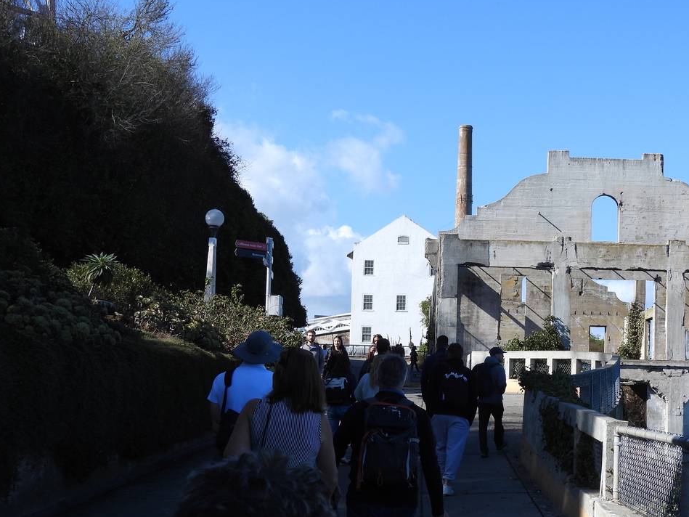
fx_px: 1155
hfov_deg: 33.0
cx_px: 449
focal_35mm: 58
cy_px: 304
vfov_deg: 25.2
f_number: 3.2
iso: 100
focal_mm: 7.7
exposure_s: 1/1000
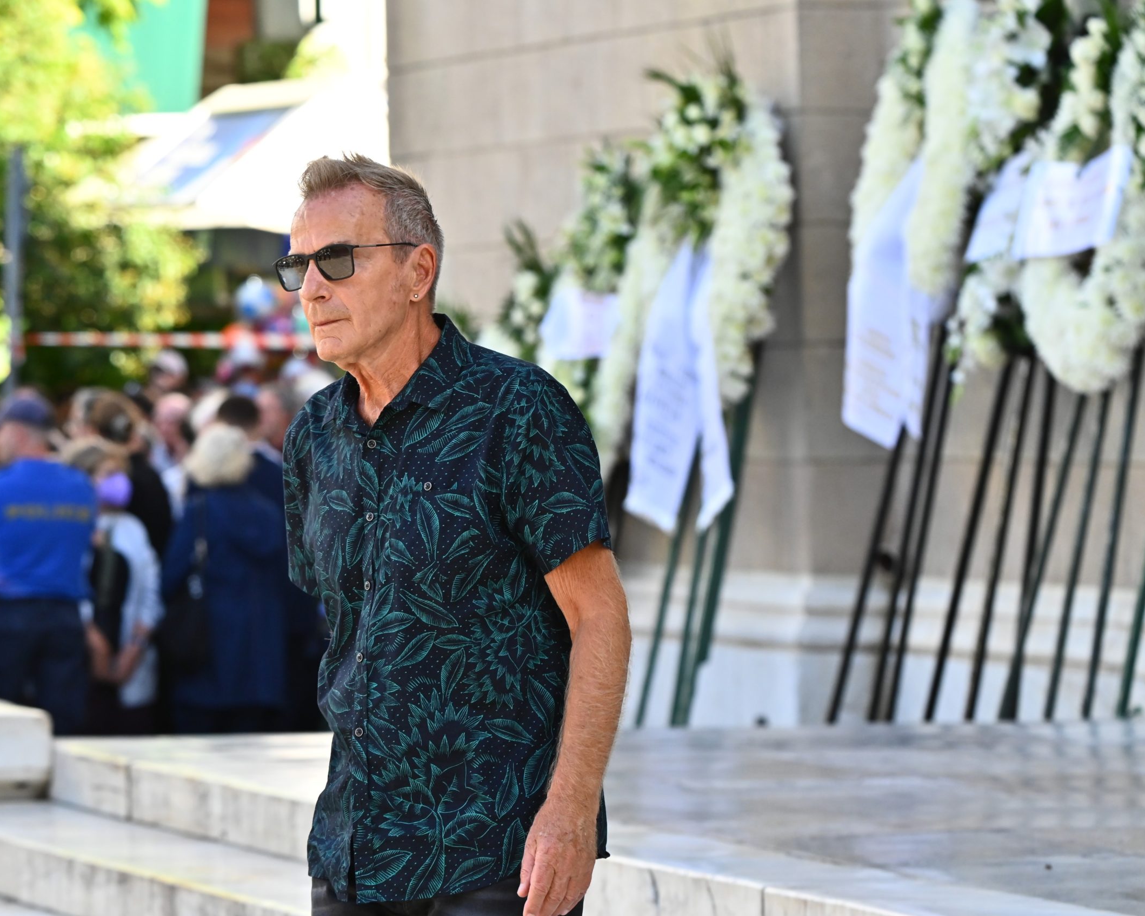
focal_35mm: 204
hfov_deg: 9.5
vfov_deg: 7.6
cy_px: 460
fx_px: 6914
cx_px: 473
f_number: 7.1
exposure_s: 1/1000
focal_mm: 180
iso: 1800
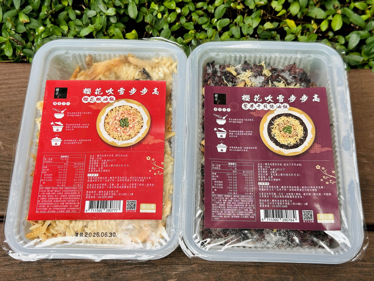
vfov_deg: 30.3
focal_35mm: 48
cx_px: 187
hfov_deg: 39.7
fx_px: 519
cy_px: 140
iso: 50
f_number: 1.78
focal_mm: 6.86
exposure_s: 1/142
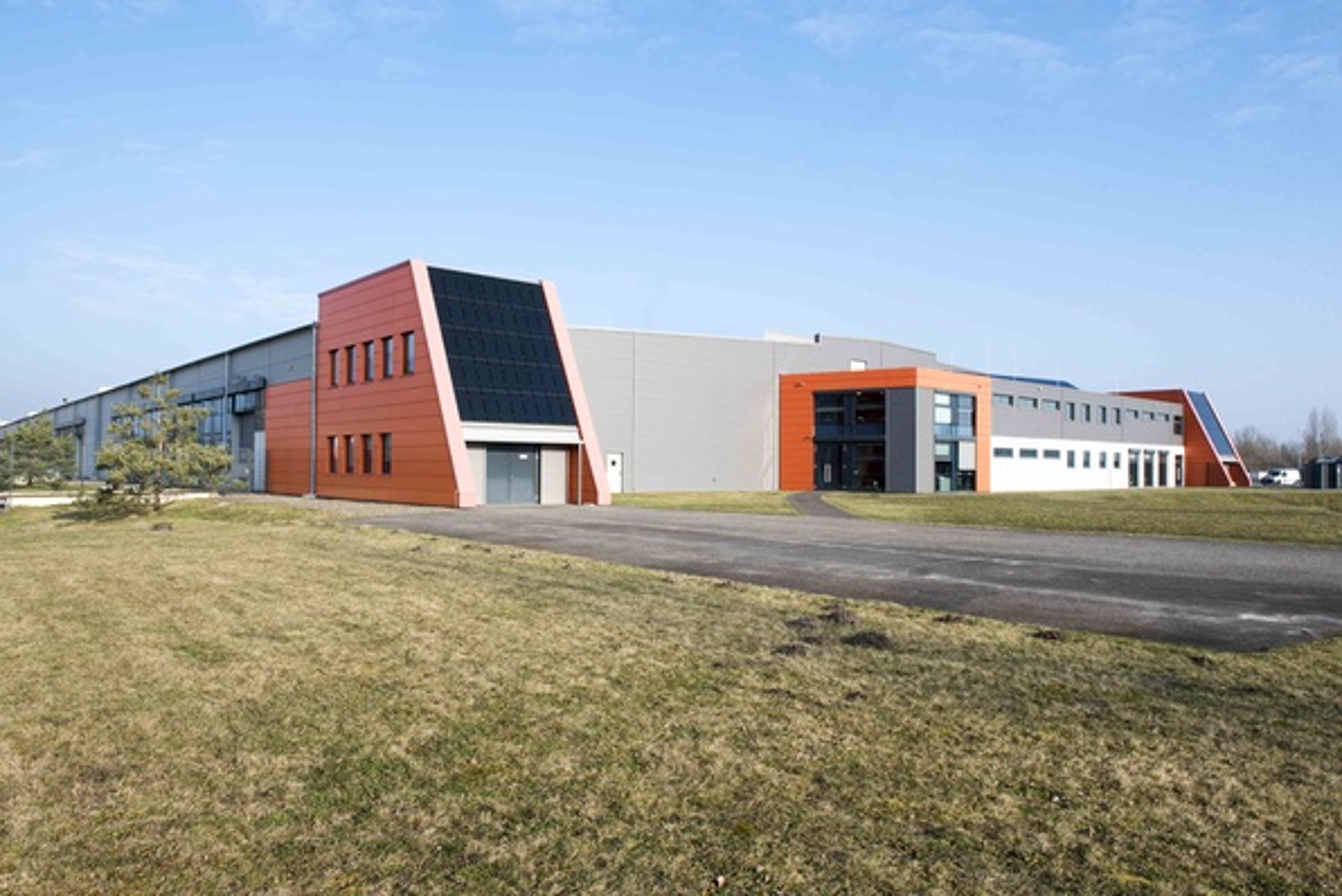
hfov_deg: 73.7
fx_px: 895
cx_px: 671
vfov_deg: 53.2
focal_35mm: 24
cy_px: 448
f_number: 18
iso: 100
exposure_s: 1/30
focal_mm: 24
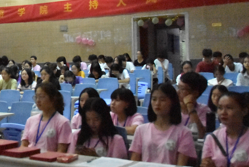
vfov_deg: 22.1
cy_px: 45
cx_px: -11
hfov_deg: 30.1
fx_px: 422
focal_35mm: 61
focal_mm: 18
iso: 25600
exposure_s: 1/1500
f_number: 3.5
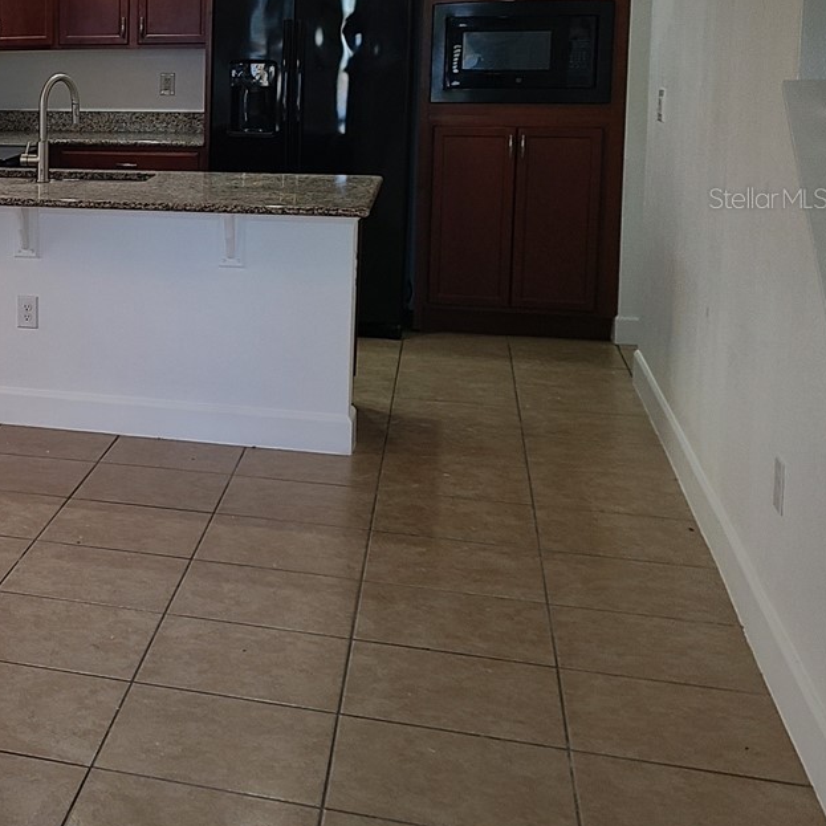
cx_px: -227
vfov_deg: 28.6
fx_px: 1593
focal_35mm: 59
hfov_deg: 25.4
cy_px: 198
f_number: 1.8
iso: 80
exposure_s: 1/120
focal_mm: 5.4
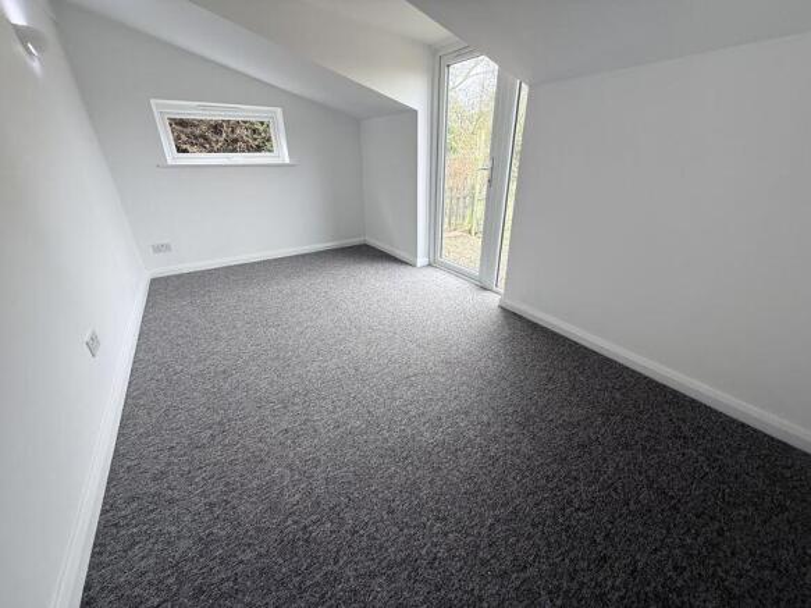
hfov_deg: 102.1
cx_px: 406
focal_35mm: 14
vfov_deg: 85.7
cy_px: 304
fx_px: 328
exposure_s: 1/99
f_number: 2.2
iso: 160
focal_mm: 2.22
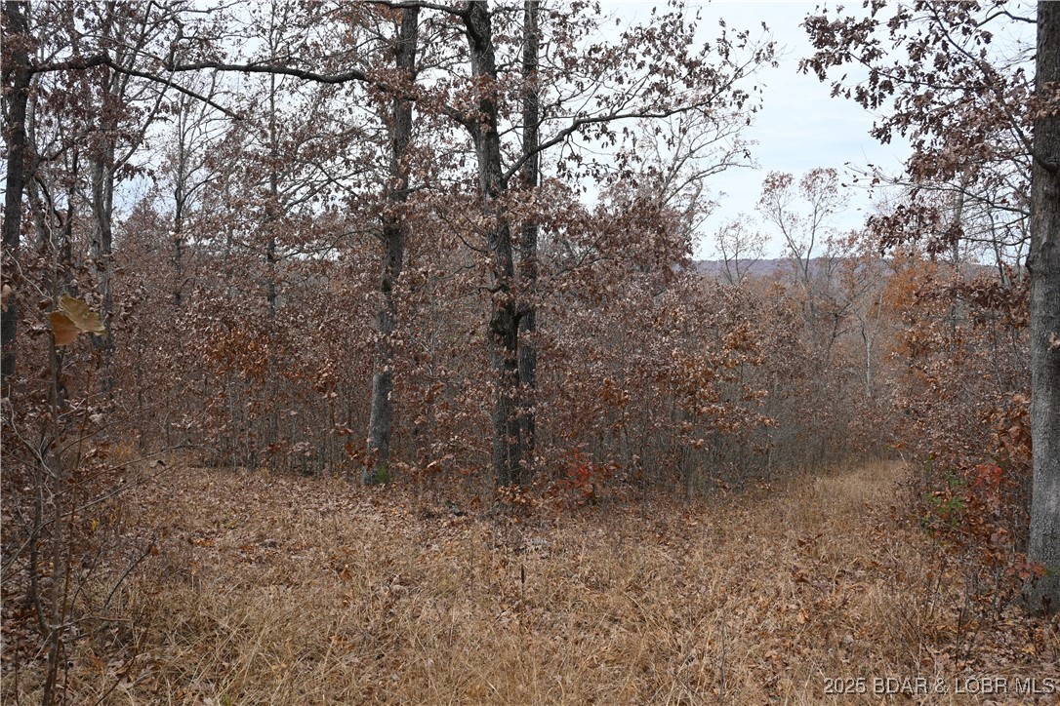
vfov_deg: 39.1
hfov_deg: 56.1
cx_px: 530
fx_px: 994
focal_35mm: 34
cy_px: 353
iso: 160
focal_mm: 22.5
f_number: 5.6
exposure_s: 1/250
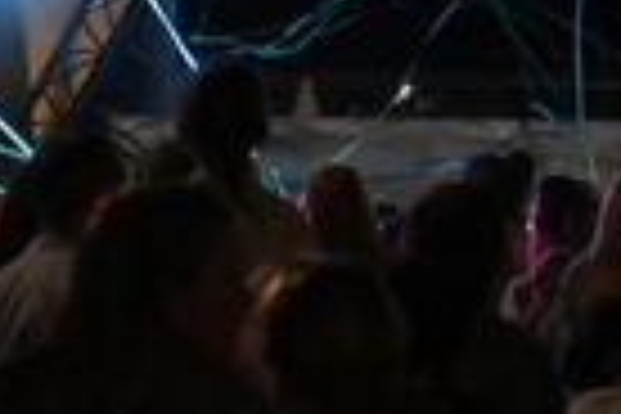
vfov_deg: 2.1
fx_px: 11229
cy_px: -277
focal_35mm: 651
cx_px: -405
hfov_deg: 3.2
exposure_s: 1/125
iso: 25600
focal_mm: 150
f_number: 6.3
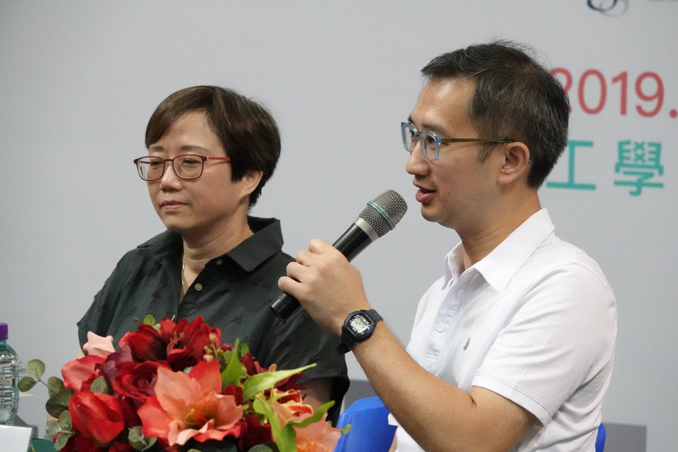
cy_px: 226
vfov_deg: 6.4
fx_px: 4030
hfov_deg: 9.6
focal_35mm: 214
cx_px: 339
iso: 4000
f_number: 4
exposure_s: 1/250
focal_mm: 78.39
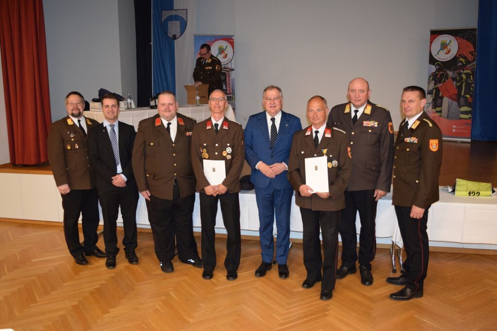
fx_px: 476
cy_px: 166
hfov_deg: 55.1
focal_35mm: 34
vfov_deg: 38.4
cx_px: 248
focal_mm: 23
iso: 1100
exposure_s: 1/60
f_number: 3.8
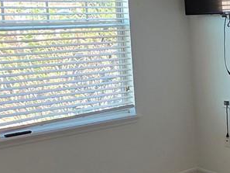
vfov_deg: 21.0
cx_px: 298
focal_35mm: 70
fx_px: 465
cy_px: 76
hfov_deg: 24.3
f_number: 1.9
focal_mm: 2.2
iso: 160
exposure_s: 1/120
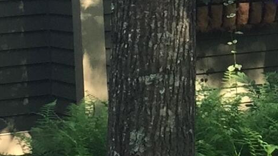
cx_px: 230
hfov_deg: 10.8
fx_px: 1467
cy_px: -77
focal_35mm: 199
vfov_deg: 6.0
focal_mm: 4.15
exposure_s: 1/120
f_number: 2.2
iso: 50
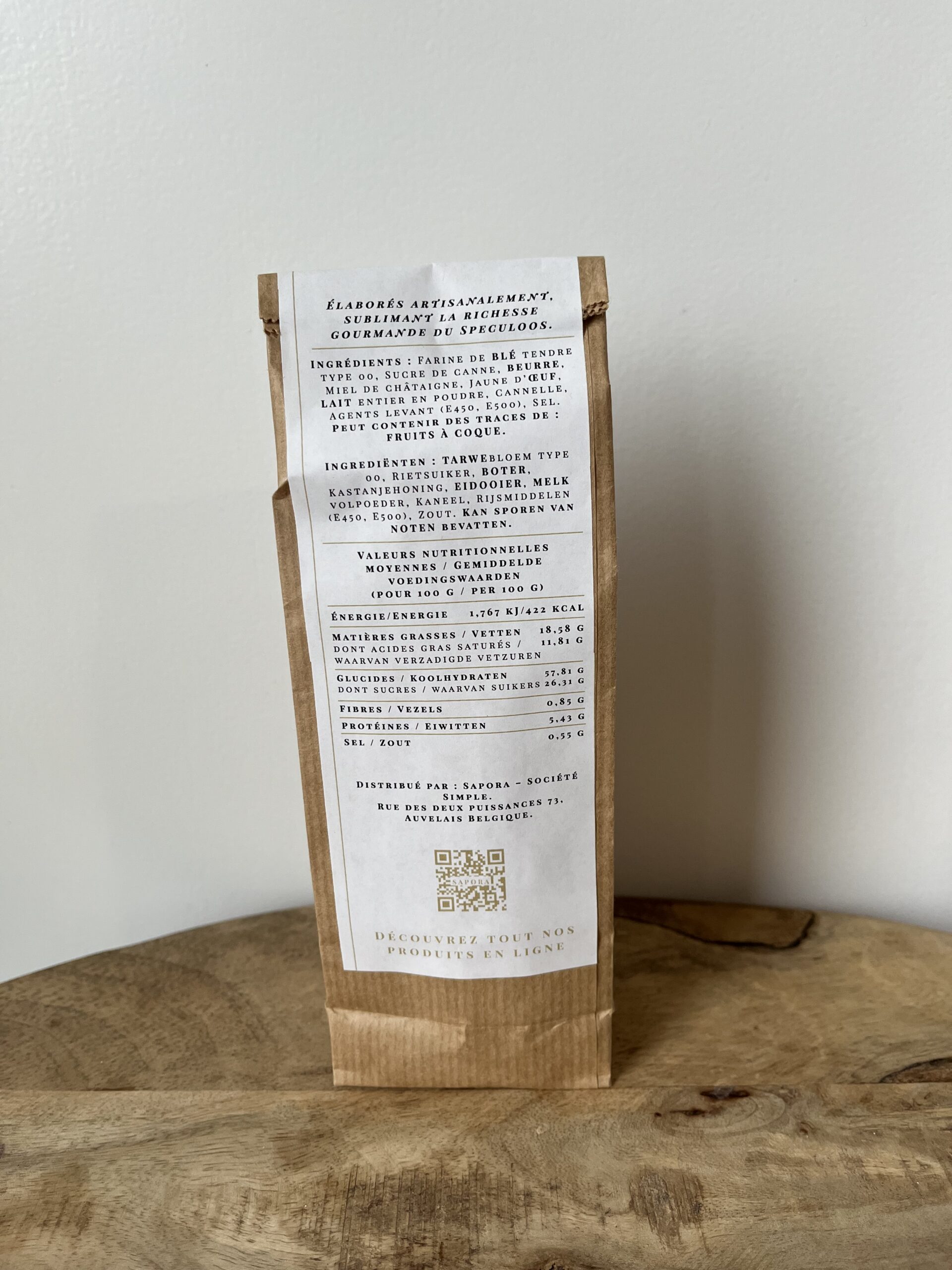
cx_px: 476
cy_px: 635
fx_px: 953
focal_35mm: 26
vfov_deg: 67.3
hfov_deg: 53.1
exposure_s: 1/121
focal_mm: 5.1
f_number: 1.6
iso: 125
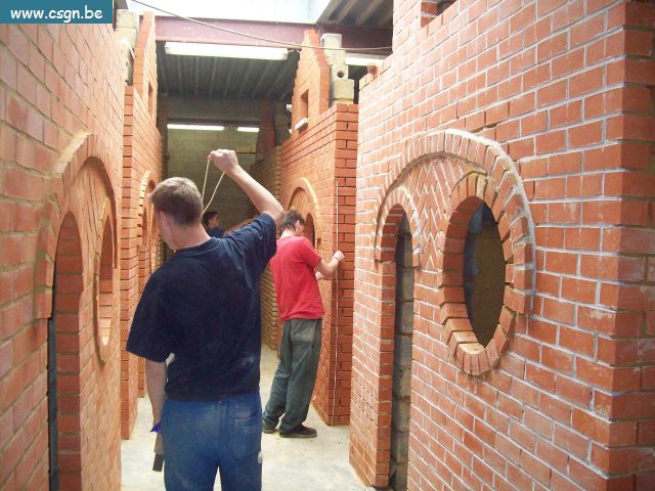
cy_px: 246
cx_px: 328
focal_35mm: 36
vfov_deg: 39.7
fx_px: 681
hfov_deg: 51.4
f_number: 2.7
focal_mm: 6
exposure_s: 1/159
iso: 200
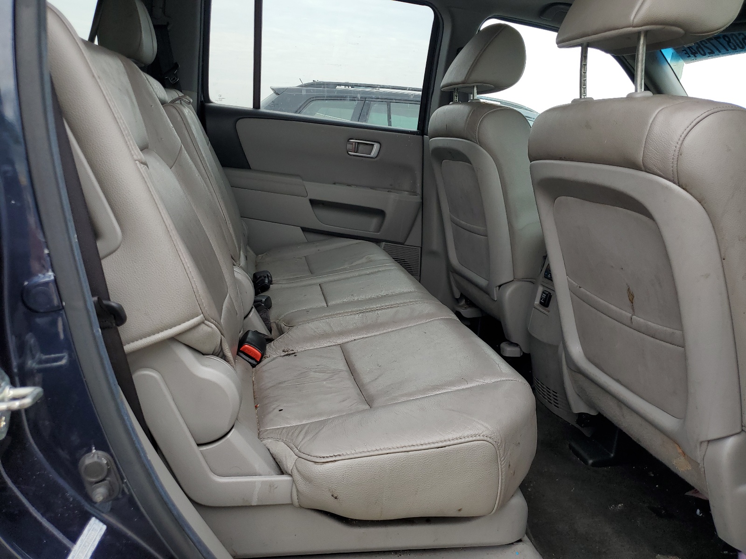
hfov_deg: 67.3
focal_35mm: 26
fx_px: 560
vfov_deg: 53.1
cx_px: 373
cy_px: 280
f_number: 1.5
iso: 50
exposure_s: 1/500
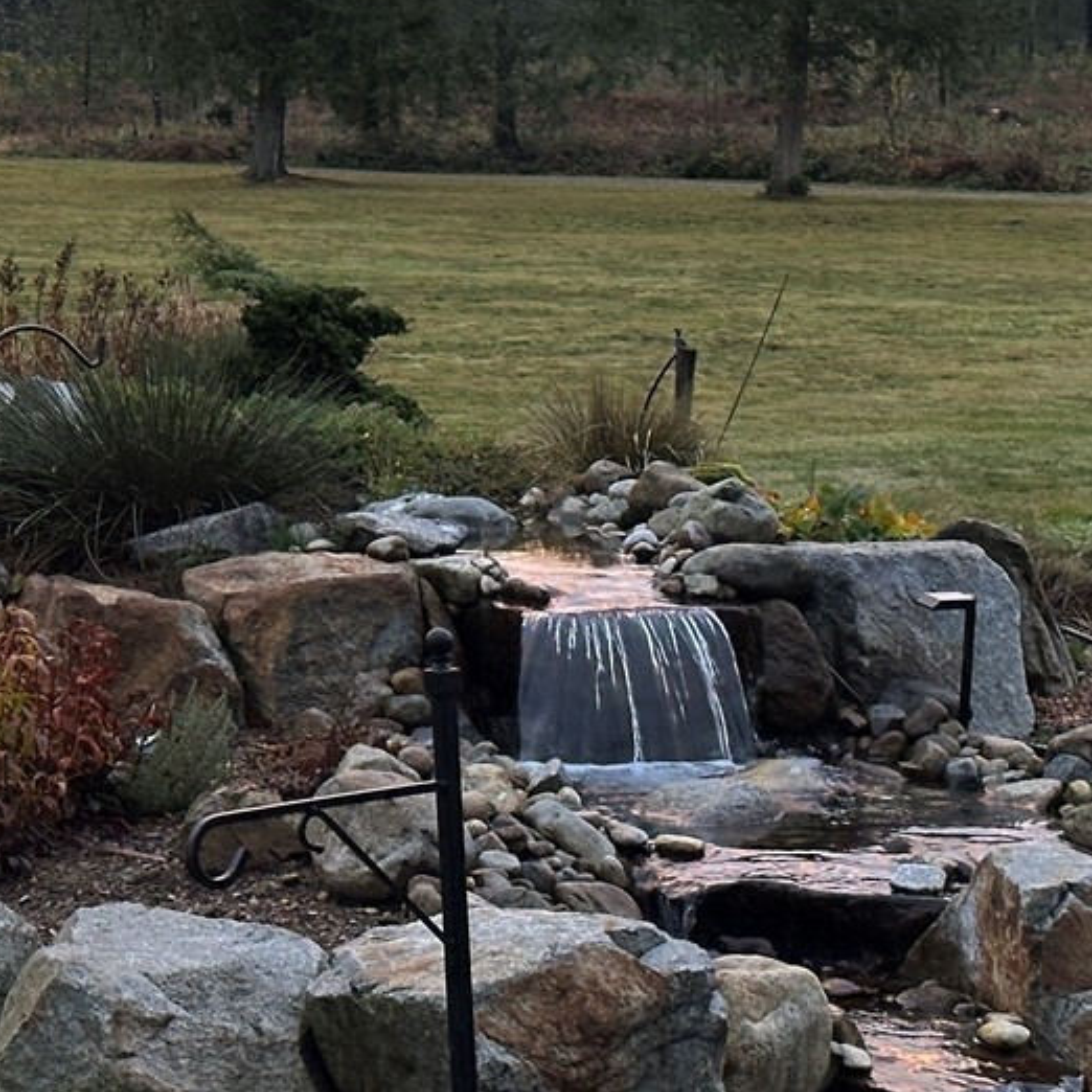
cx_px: -146
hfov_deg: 13.1
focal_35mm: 130
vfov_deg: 13.3
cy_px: 90
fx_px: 4640
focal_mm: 6.86
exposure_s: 1/104
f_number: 1.78
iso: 80
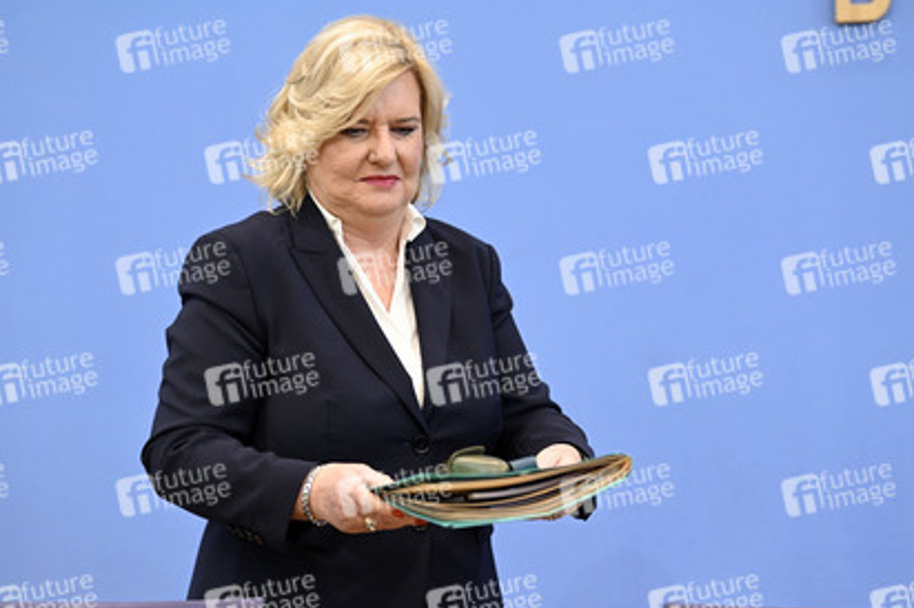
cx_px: 425
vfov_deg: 14.7
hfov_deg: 21.9
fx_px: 2359
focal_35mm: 93
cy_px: 324
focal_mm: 85
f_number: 2.8
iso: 2000
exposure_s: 1/800
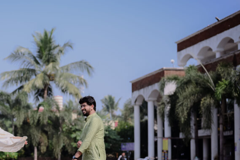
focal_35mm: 90
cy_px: 136
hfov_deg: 22.2
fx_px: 600
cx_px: 37
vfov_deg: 15.1
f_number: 2.5
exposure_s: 1/1600
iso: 100
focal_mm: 50
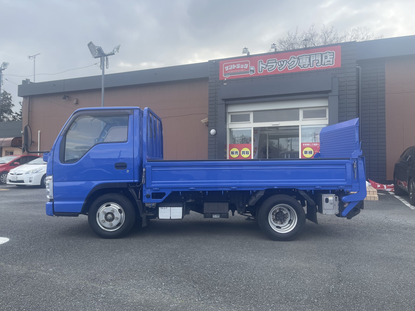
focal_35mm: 25
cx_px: 208
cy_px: 156
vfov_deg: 54.9
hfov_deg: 69.4
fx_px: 300
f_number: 1.6
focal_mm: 5.1
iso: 32
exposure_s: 1/692
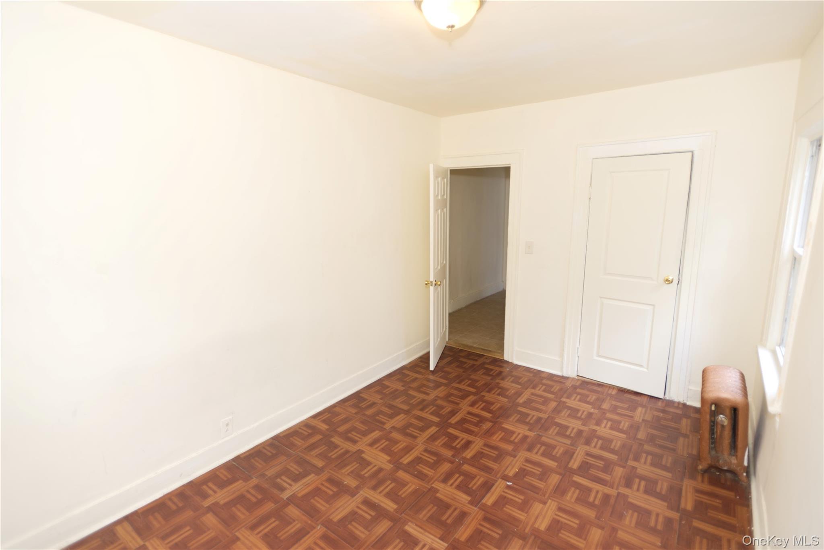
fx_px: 389
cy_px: 275
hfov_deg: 93.3
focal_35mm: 17
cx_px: 412
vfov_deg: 70.5
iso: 100
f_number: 2.8
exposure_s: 1/60
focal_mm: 17
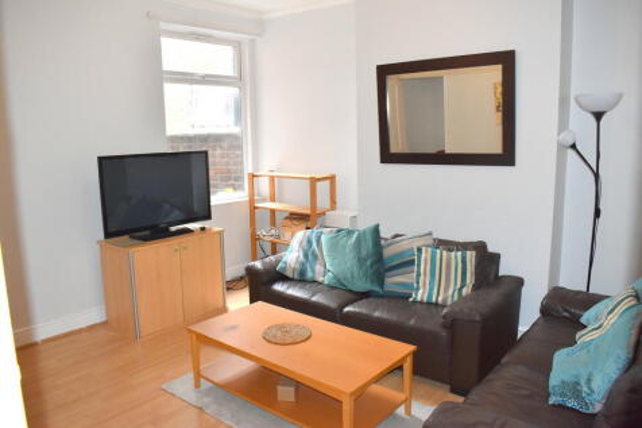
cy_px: 214
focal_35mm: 27
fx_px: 481
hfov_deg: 67.4
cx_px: 321
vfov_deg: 47.9
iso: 800
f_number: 5.6
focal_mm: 18
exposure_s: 1/100
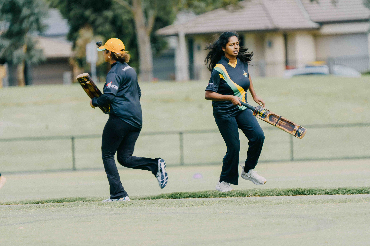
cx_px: 185
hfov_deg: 4.3
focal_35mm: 485
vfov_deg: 2.8
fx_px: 4984
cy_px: 123
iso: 320
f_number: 6.3
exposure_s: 1/800
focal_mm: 485
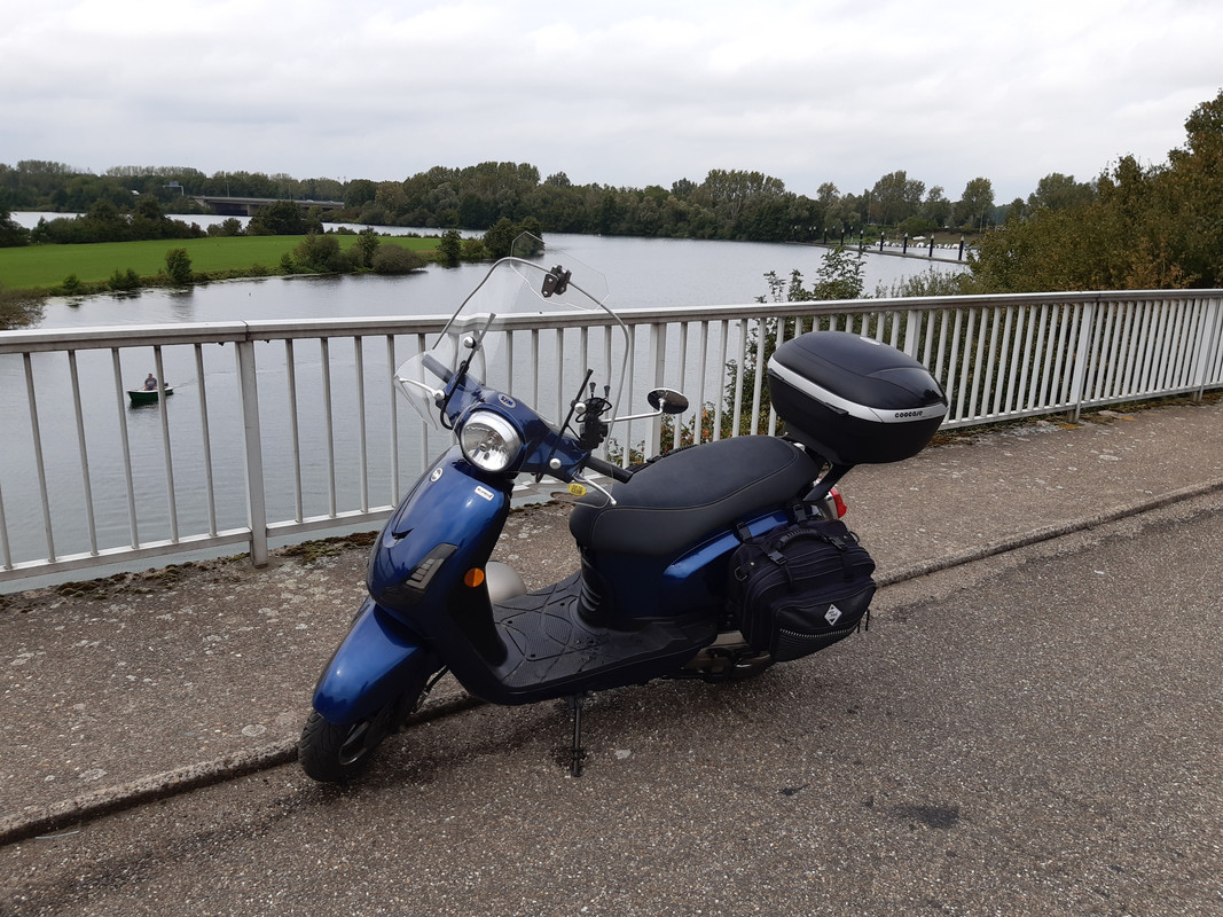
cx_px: 612
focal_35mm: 26
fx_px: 918
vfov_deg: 53.1
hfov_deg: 67.3
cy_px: 458
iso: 40
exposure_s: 1/1167
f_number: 1.7
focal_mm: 3.92
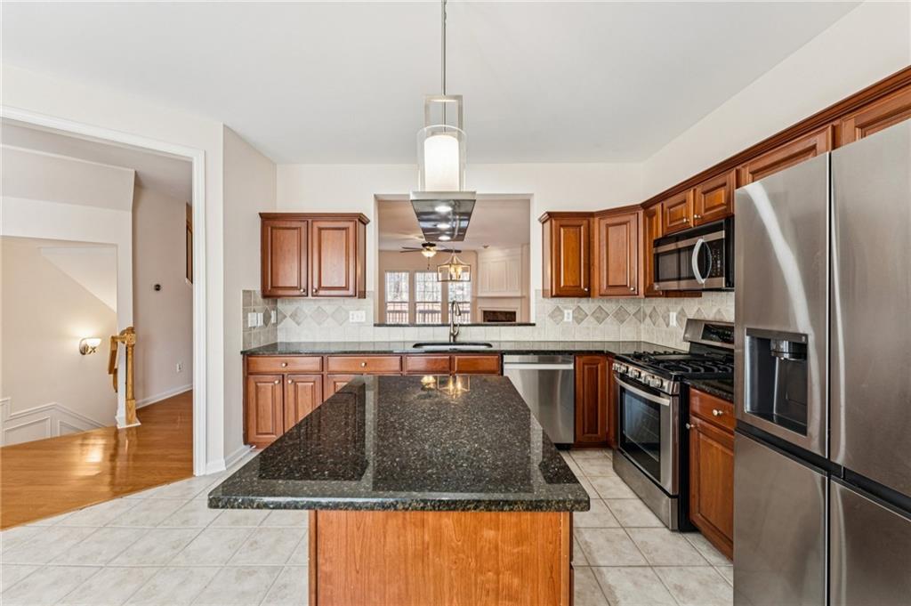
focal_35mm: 14
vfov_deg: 81.1
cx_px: 456
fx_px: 354
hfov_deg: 104.3
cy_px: 303
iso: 320
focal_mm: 14
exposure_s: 1/30
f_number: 8
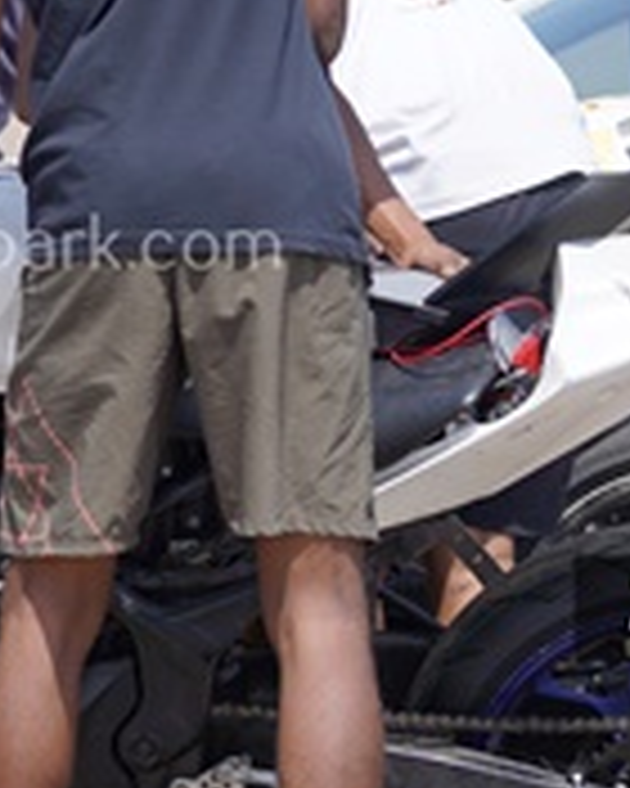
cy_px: 248
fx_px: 7295
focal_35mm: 313
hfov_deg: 4.9
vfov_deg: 6.2
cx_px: -72
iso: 100
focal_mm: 97
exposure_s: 1/1000
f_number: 4
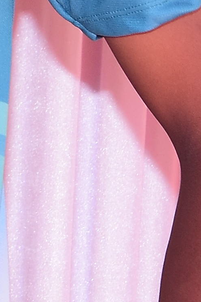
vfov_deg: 2.6
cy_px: -225
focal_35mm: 797
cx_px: -631
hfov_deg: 1.7
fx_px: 6671
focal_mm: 66
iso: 320
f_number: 7.1
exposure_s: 1/125
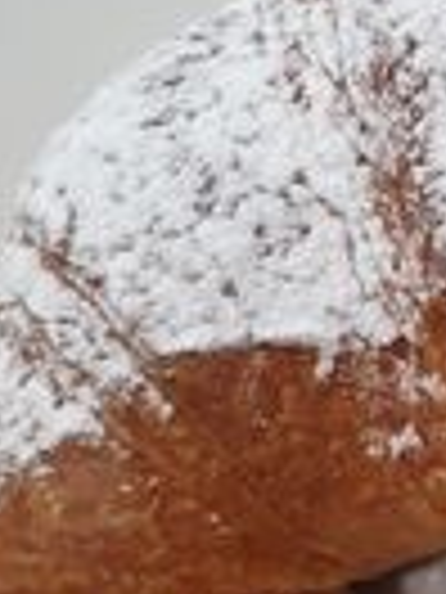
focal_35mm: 84
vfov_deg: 23.3
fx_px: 1443
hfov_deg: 16.0
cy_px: 320
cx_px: 680
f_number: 2.4
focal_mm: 4.32
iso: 125
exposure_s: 1/100
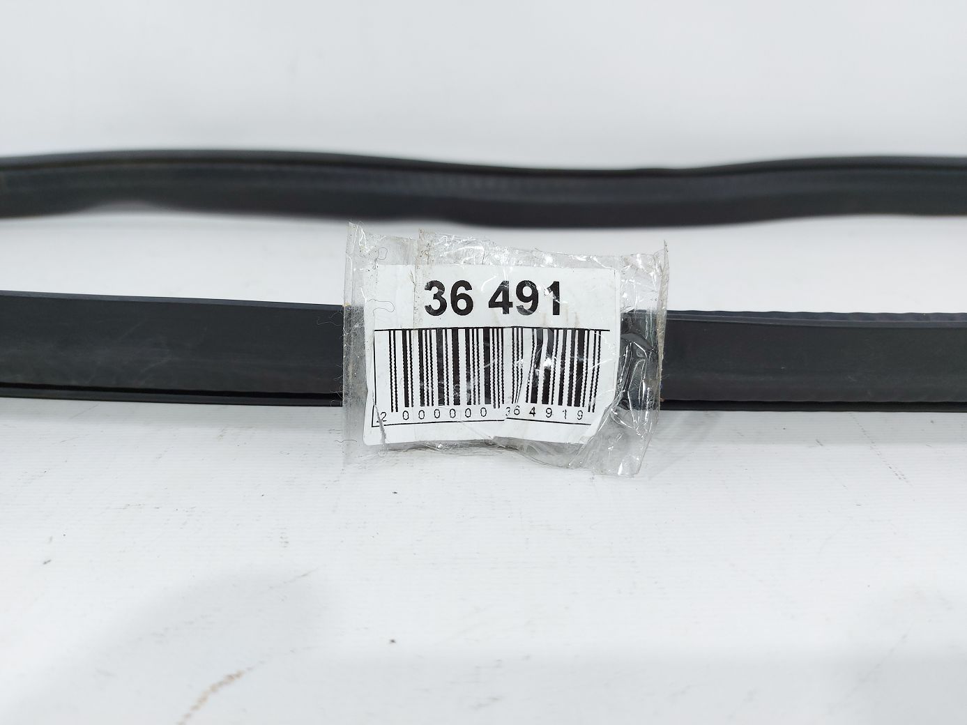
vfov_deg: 56.8
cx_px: 484
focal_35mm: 24
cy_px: 362
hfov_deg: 71.6
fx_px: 670
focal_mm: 5.23
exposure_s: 1/50
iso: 64
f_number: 1.8
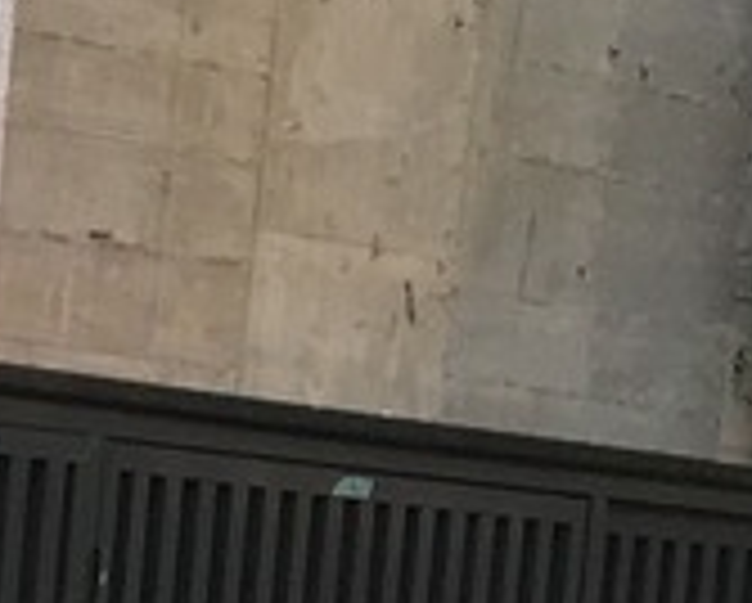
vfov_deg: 6.5
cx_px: -1250
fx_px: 5036
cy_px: 1503
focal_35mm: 226
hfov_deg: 7.7
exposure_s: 1/120
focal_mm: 4.15
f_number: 2.2
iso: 40
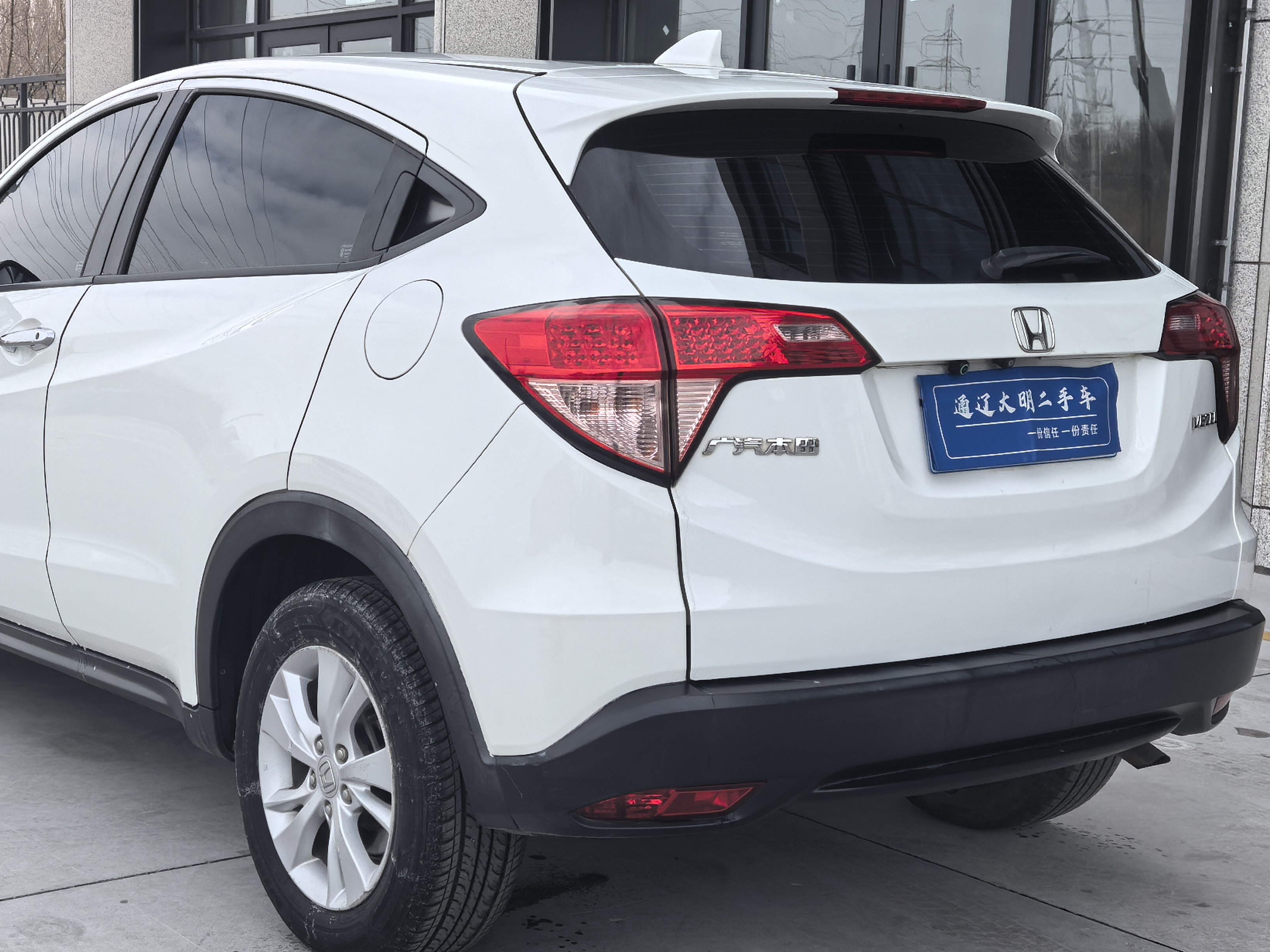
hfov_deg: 33.7
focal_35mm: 57
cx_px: 513
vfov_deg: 25.6
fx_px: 2091
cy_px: 519
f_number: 1.8
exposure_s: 1/948
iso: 50
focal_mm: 5.35
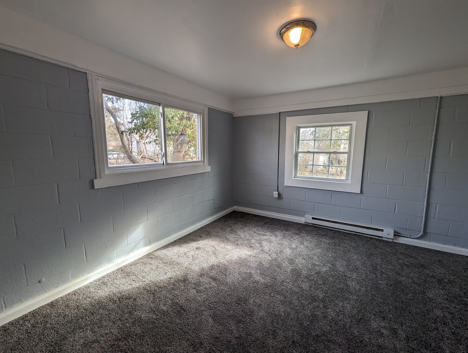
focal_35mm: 13
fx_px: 176
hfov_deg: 106.1
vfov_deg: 90.1
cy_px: 176
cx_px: 234
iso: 52
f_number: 2.2
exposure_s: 1/120
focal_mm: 1.95
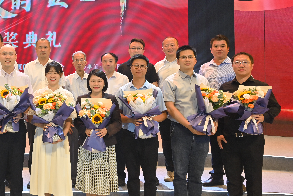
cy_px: 72
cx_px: 18
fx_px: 399
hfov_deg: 37.2
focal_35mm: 49
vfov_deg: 27.4
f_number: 5.6
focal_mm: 24
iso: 320
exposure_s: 1/200
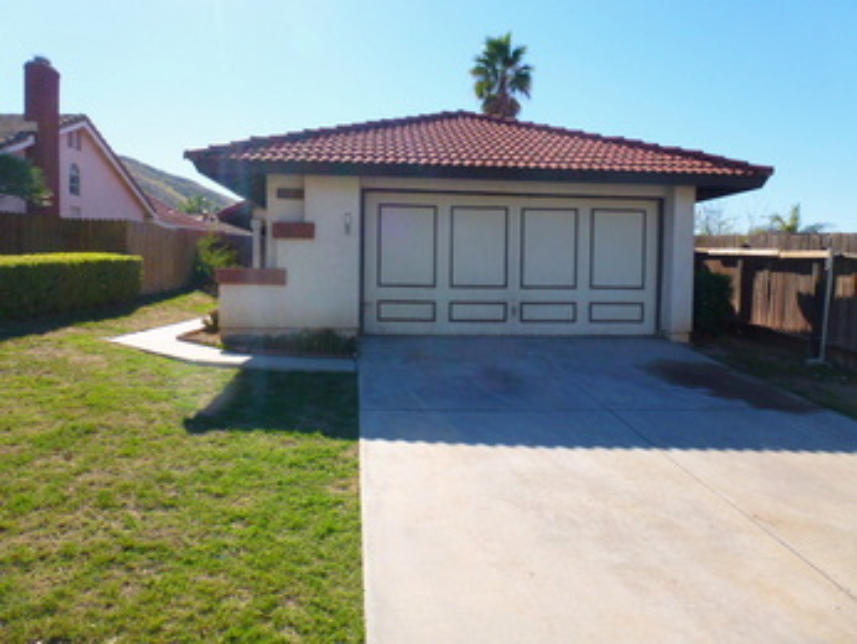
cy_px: 322
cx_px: 428
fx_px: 619
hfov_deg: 69.4
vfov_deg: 54.9
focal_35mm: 25
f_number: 4
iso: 100
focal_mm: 4.3
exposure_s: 1/640
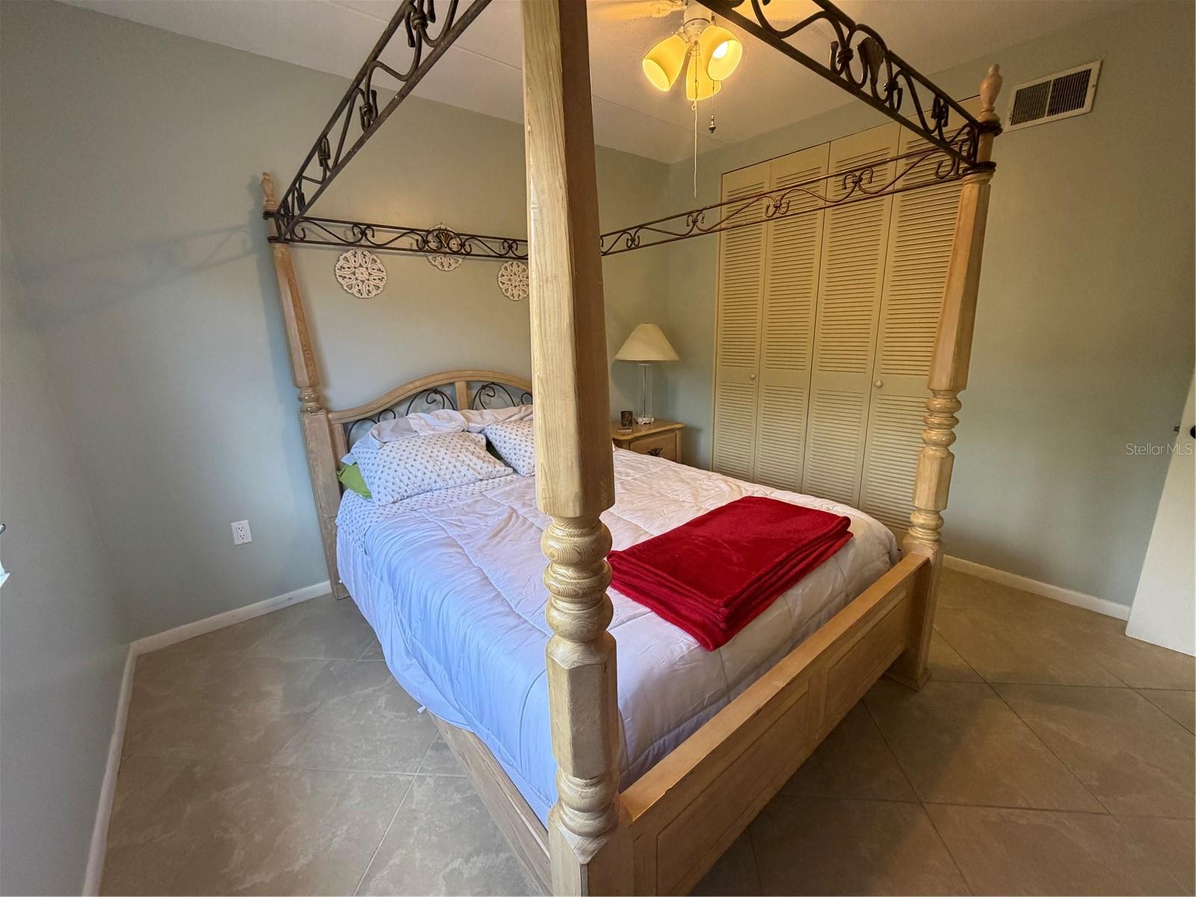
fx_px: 484
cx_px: 598
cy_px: 448
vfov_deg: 85.7
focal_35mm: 14
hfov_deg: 102.1
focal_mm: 2.22
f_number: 2.2
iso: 320
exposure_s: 1/120
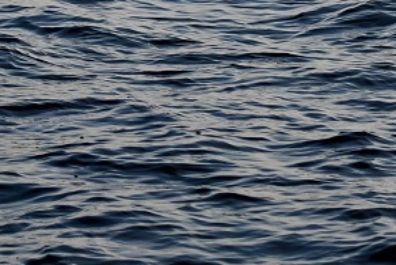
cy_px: -391
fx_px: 3962
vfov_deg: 3.8
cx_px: 28
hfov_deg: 5.7
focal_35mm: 360
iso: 200
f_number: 5.6
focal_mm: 70
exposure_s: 1/500
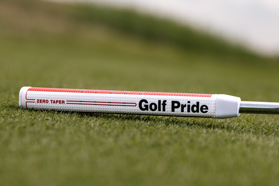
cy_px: 77
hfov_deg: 22.6
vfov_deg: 15.2
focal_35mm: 90
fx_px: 697
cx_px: 127
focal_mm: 70
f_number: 2.8
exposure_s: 1/2000
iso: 100
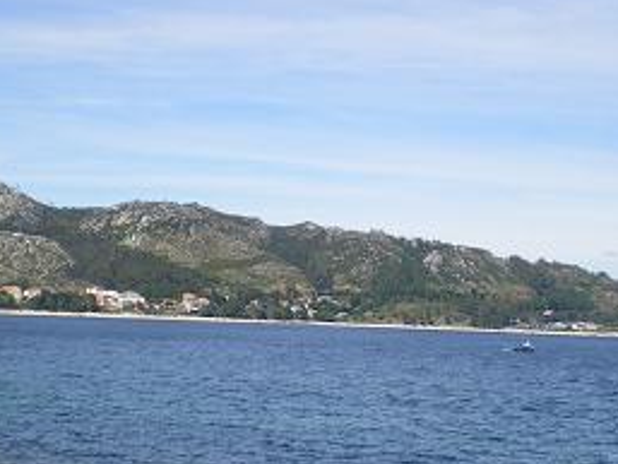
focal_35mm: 78
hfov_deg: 25.0
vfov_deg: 18.6
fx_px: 1393
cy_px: 409
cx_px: 305
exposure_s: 1/400
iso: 64
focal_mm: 6.3
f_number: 4.6
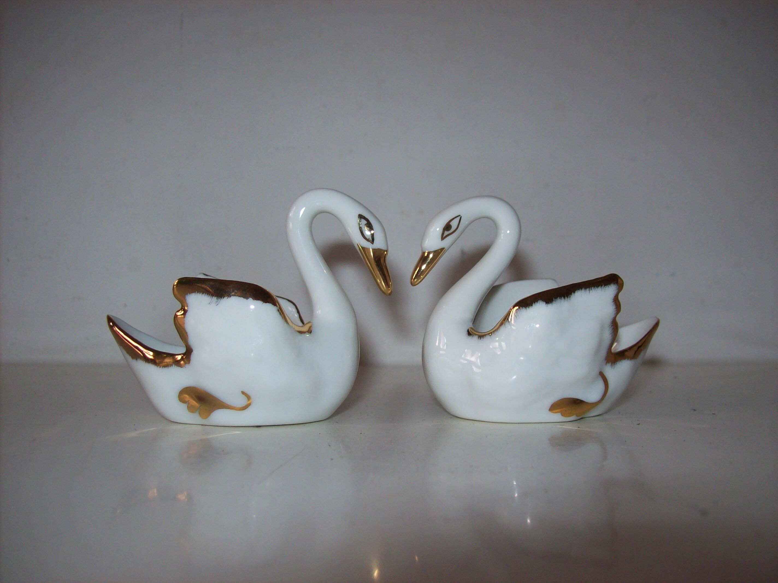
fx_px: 809
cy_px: 292
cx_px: 389
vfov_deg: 39.6
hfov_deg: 51.4
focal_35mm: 36
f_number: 2.7
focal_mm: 6
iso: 80
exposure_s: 1/64
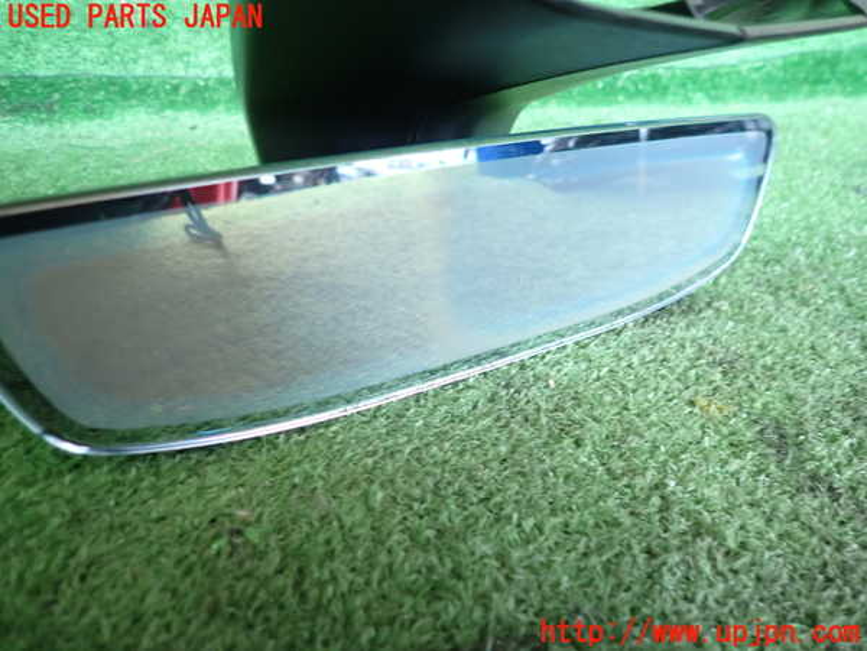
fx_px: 626
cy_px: 326
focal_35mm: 25
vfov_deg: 54.9
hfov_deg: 69.4
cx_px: 434
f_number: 2
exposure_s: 1/30
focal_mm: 4.5
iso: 400
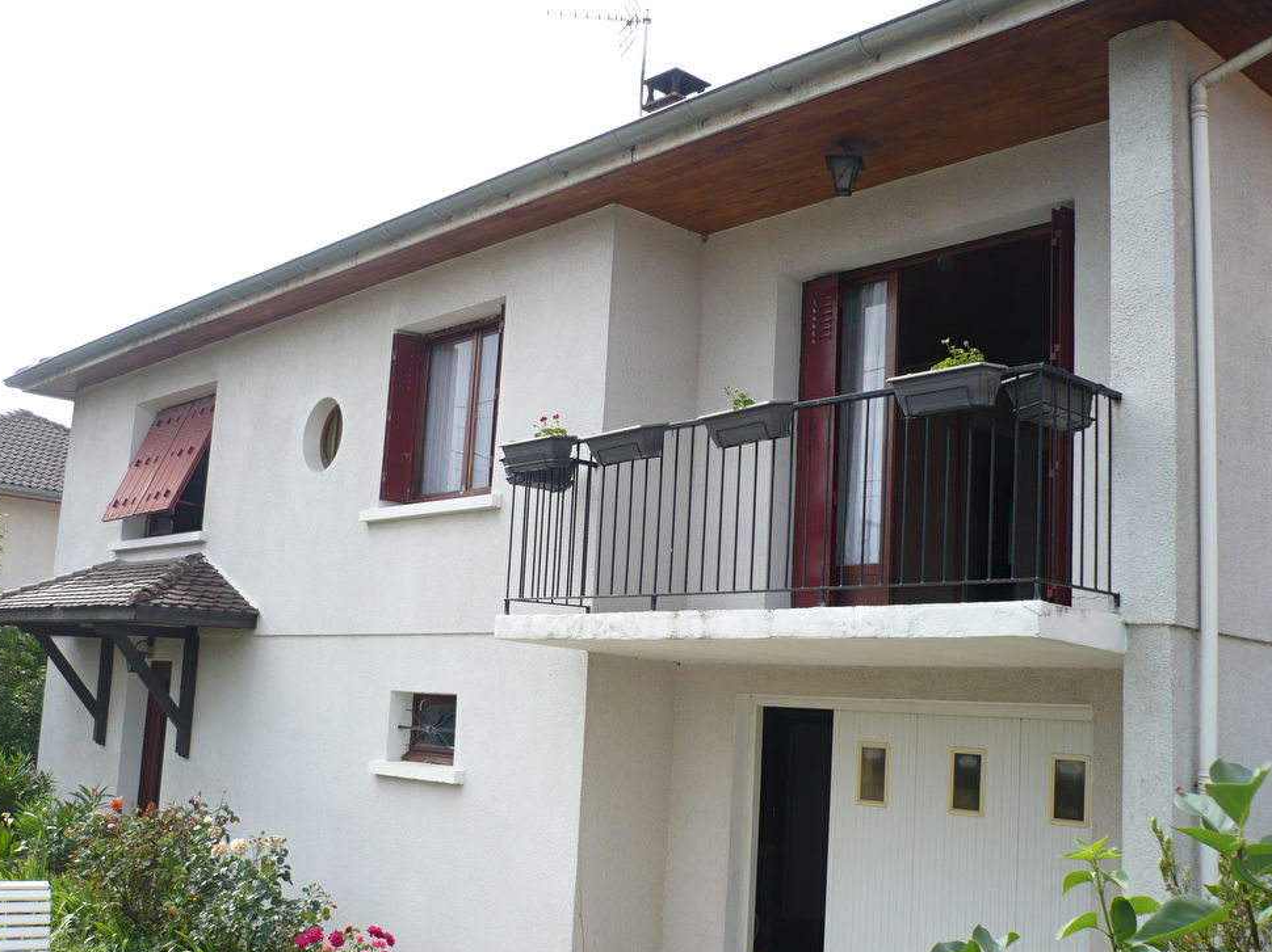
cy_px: 502
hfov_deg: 50.1
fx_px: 1359
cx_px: 610
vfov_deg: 38.6
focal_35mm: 37
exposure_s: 1/800
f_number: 2.8
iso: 100
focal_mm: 5.8
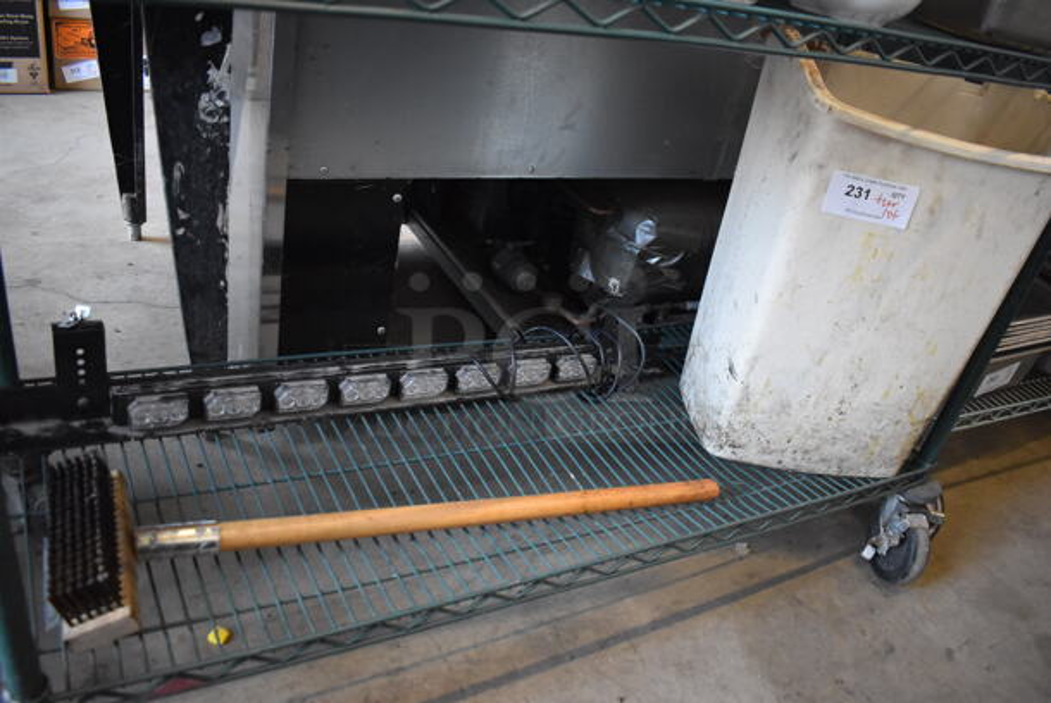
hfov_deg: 67.3
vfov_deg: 48.0
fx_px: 789
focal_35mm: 27
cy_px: 352
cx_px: 526
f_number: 3.5
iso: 2500
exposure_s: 1/125
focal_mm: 18
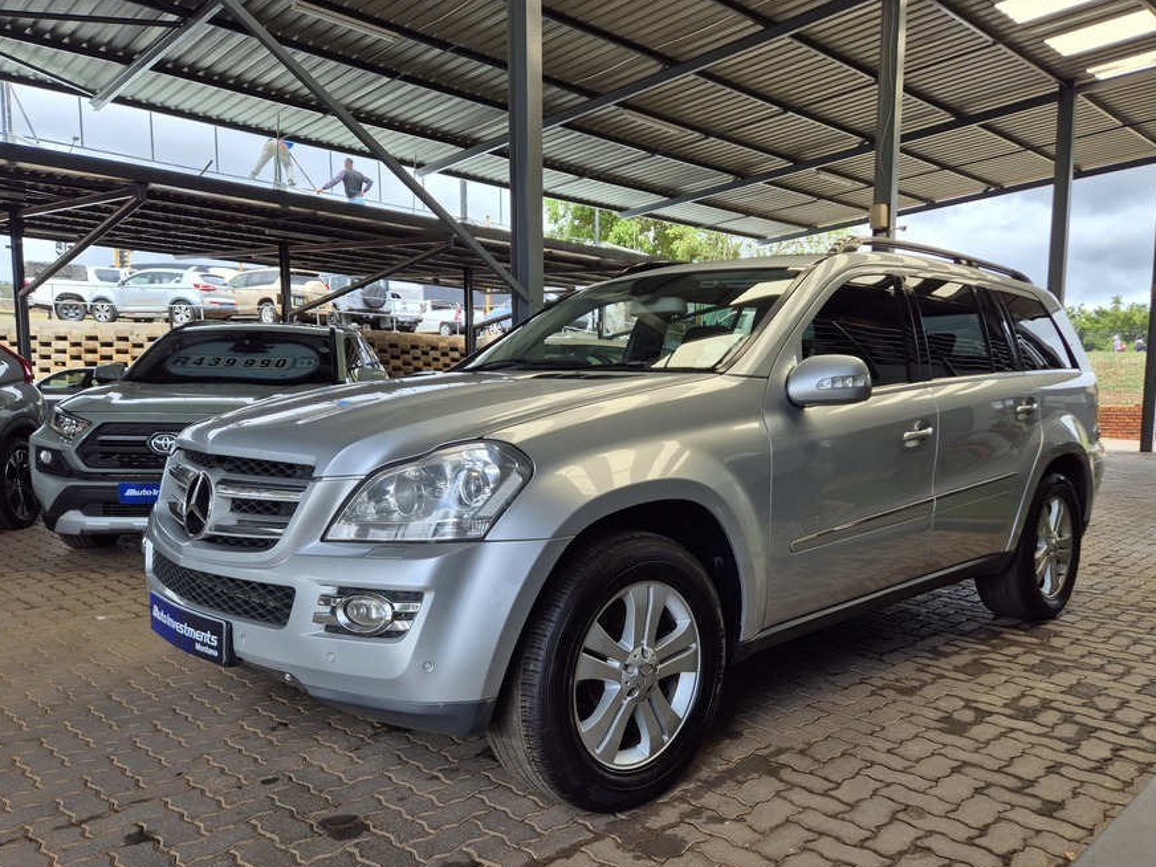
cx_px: 607
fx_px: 902
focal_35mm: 27
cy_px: 483
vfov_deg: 51.2
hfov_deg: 65.3
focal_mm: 5.4
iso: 25
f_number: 1.8
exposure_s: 1/680
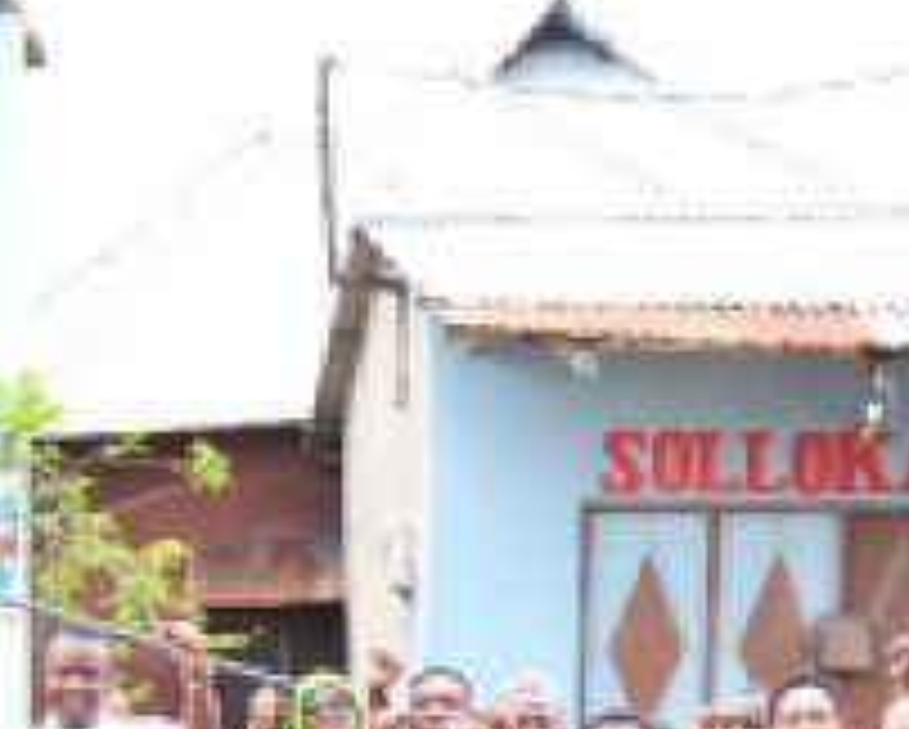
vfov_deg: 15.4
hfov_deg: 19.2
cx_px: -2
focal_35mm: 97
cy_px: 837
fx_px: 2612
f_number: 5
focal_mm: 31
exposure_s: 1/125
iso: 200
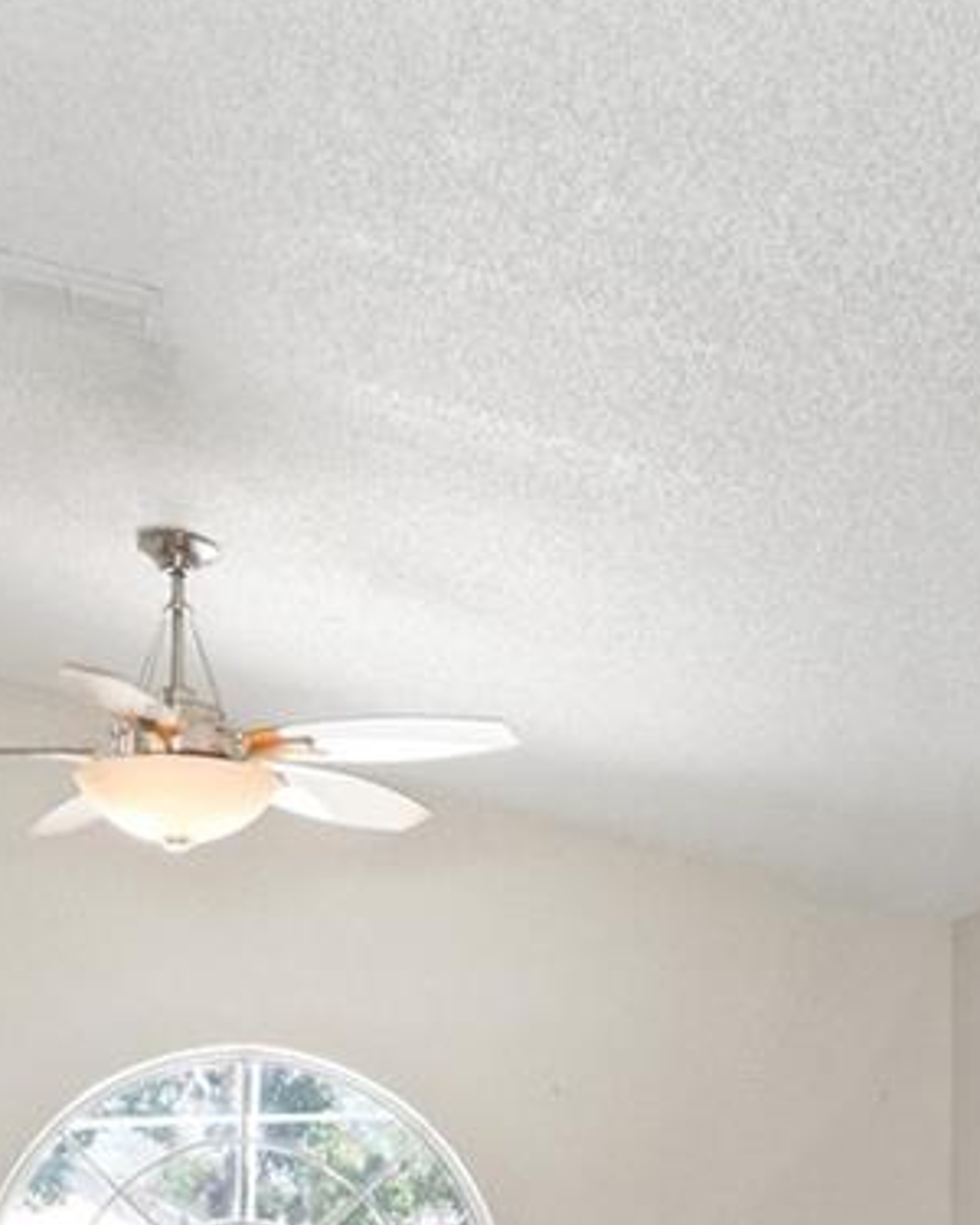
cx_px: 346
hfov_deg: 23.8
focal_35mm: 64
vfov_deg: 27.1
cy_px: 1352
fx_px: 2320
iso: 4000
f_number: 10
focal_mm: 16
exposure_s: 1/30
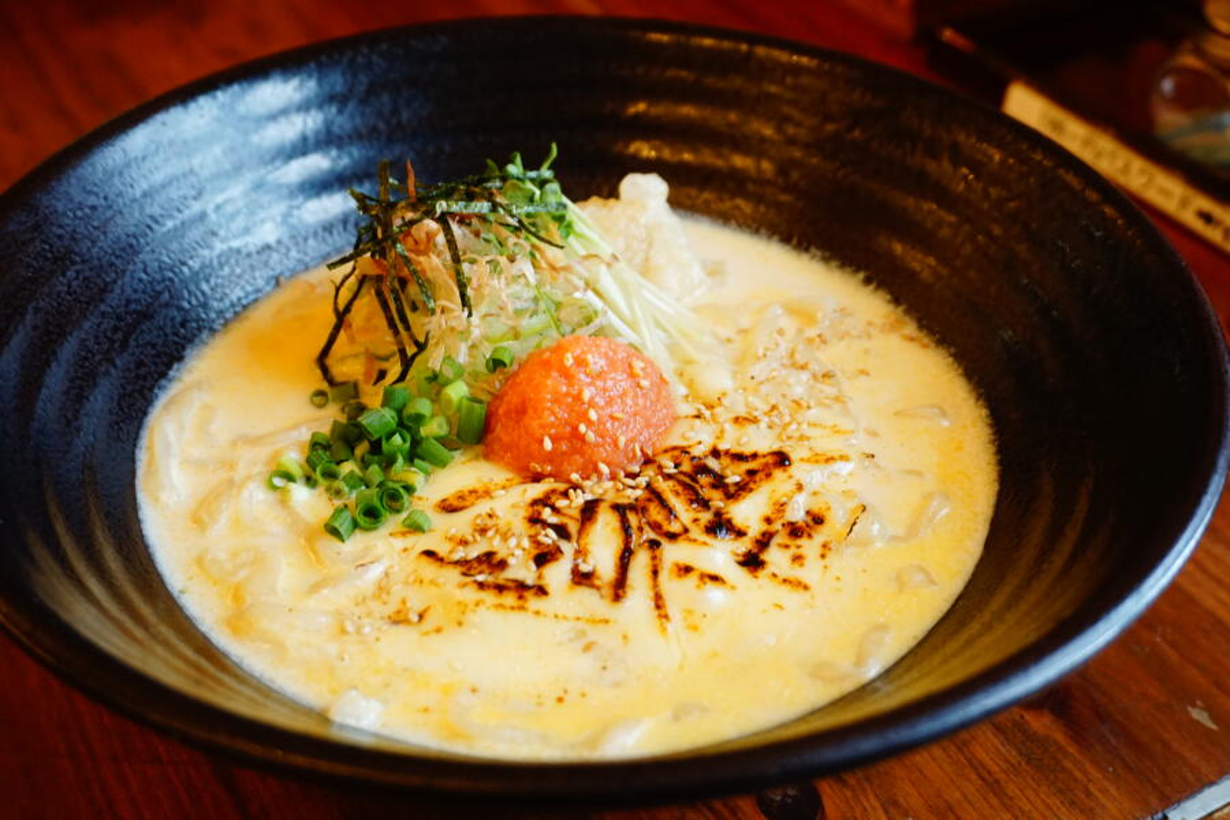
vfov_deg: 31.9
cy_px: 410
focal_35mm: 42
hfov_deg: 46.4
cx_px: 615
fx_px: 1435
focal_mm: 28
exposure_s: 1/60
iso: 1000
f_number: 4.5
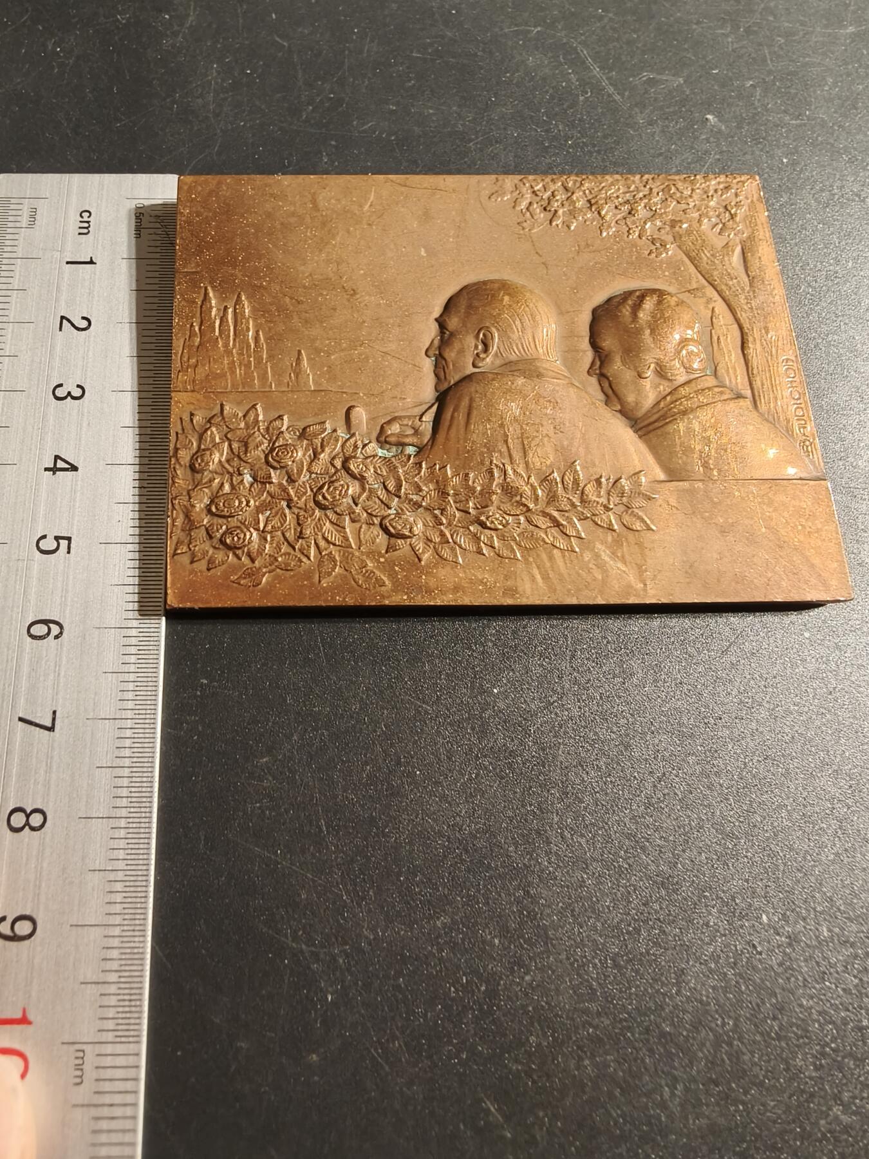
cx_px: 434
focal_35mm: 23
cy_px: 580
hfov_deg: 58.9
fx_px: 770
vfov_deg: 73.9
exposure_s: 1/50
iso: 160
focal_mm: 2.32
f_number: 2
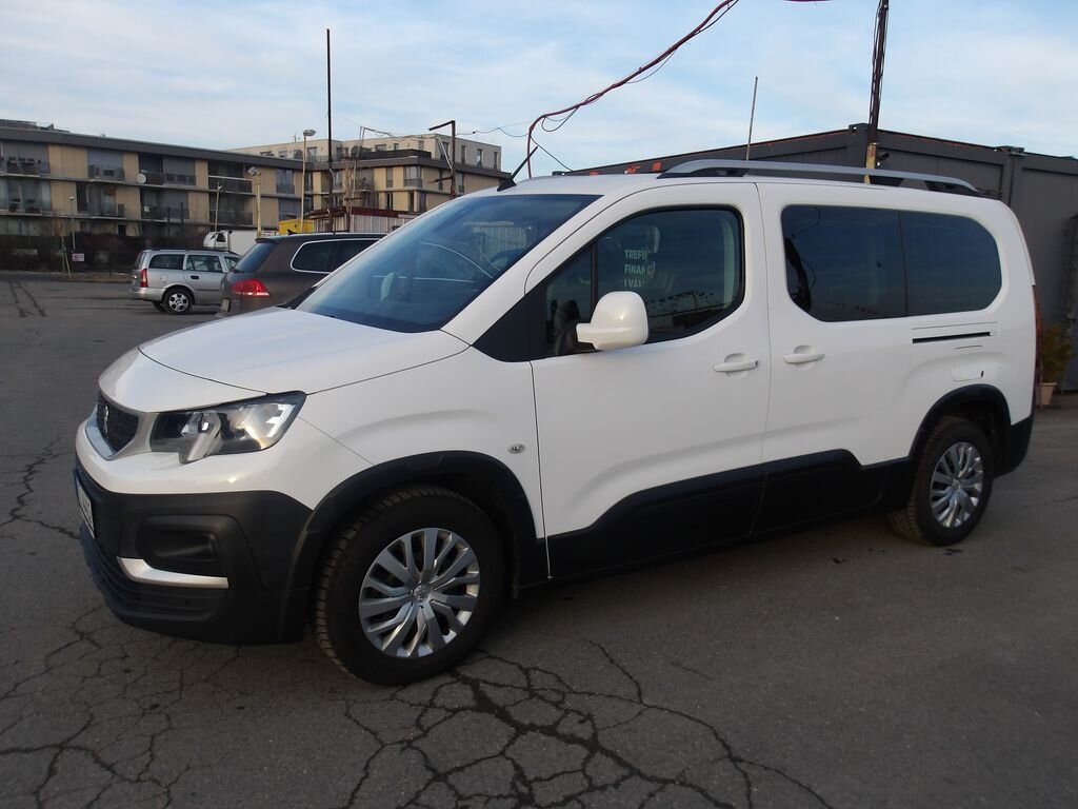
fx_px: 841
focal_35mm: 27
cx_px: 539
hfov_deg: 65.3
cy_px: 404
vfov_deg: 51.4
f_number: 3
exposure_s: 1/411
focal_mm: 4.9
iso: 100
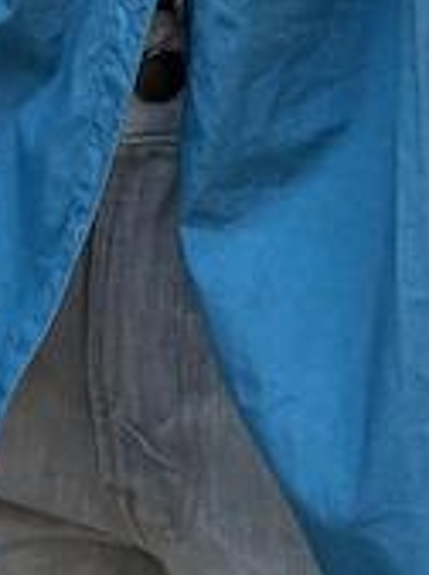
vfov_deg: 11.4
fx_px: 2505
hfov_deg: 9.7
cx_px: 385
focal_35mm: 151
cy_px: -692
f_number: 1.6
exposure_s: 1/122
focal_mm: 5.96
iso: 50
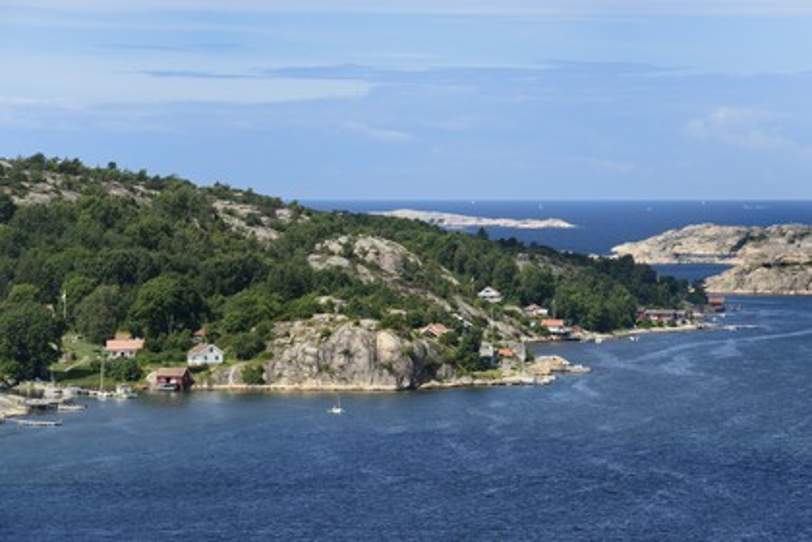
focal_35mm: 165
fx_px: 3721
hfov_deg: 12.5
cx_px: 406
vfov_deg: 8.3
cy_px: 271
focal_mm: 165
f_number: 11
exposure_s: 1/400
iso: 200
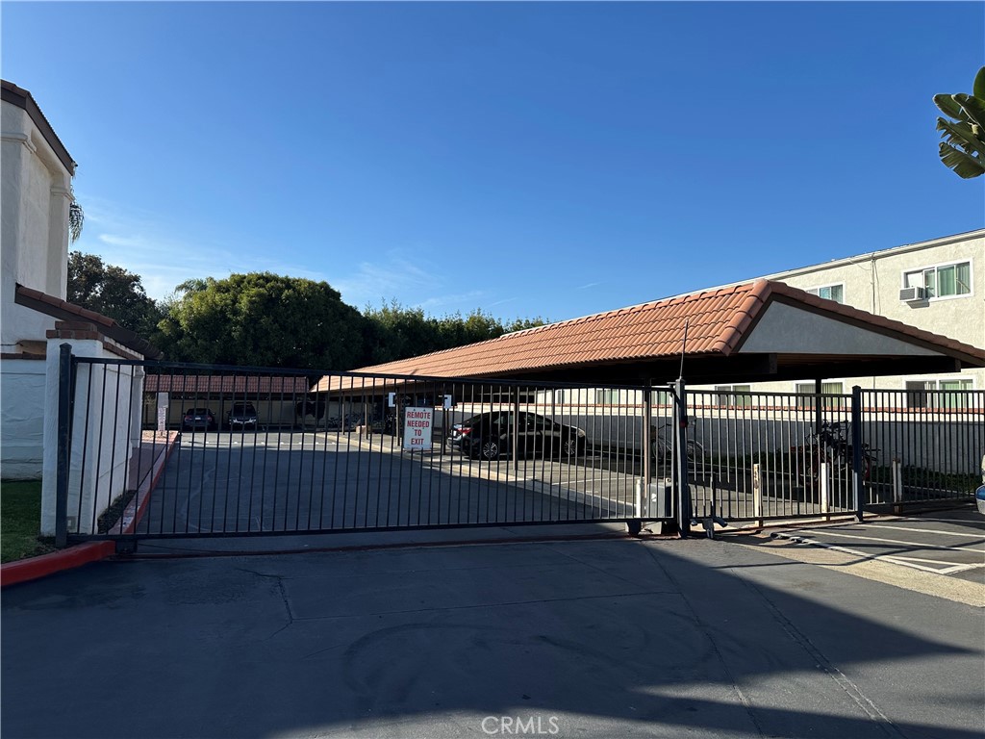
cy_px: 370
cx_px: 492
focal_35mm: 24
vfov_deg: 56.8
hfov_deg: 71.6
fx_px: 683
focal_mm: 6.86
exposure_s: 1/4184
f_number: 1.78
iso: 80
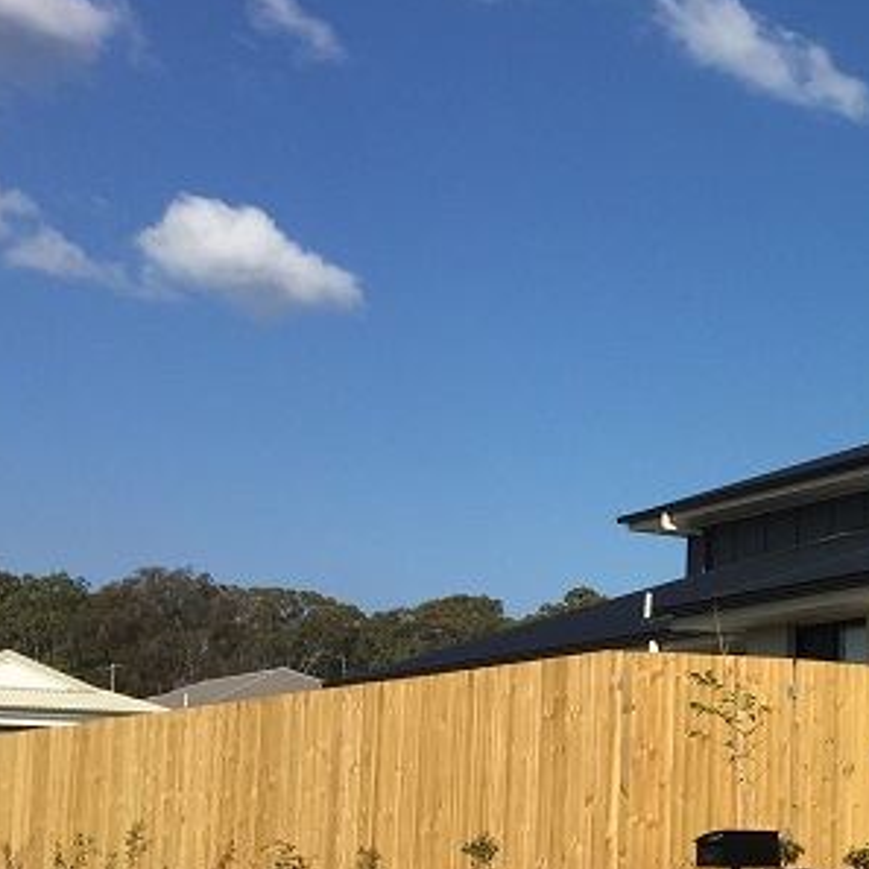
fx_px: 1960
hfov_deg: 22.3
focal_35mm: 69
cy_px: 632
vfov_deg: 24.8
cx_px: 1144
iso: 32
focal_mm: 4.15
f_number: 2.2
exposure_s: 1/3300
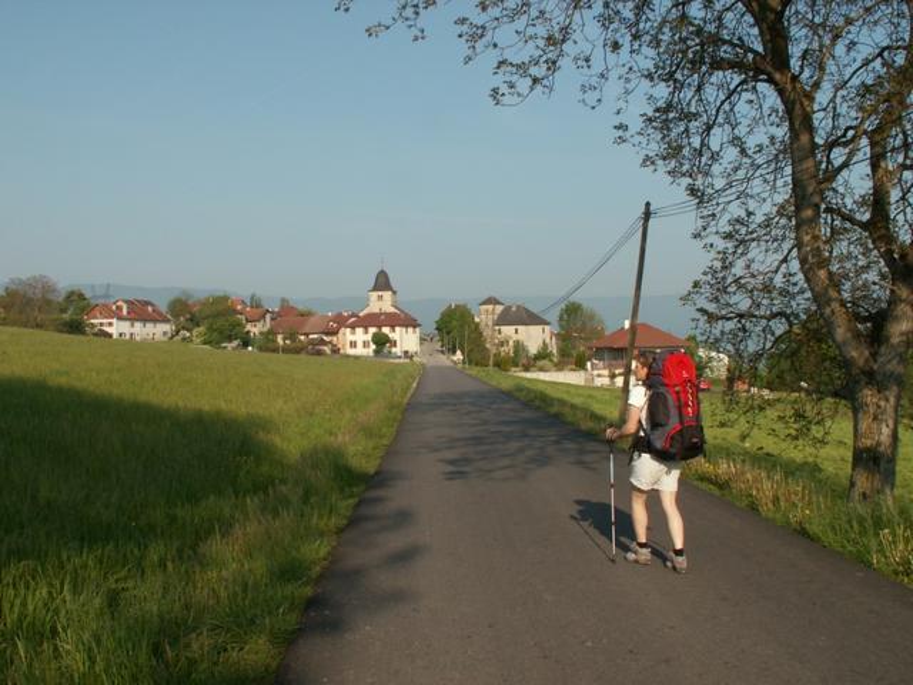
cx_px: 456
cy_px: 342
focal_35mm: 35
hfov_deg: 52.6
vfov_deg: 40.7
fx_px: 923
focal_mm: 5.86
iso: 50
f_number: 8
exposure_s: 1/160
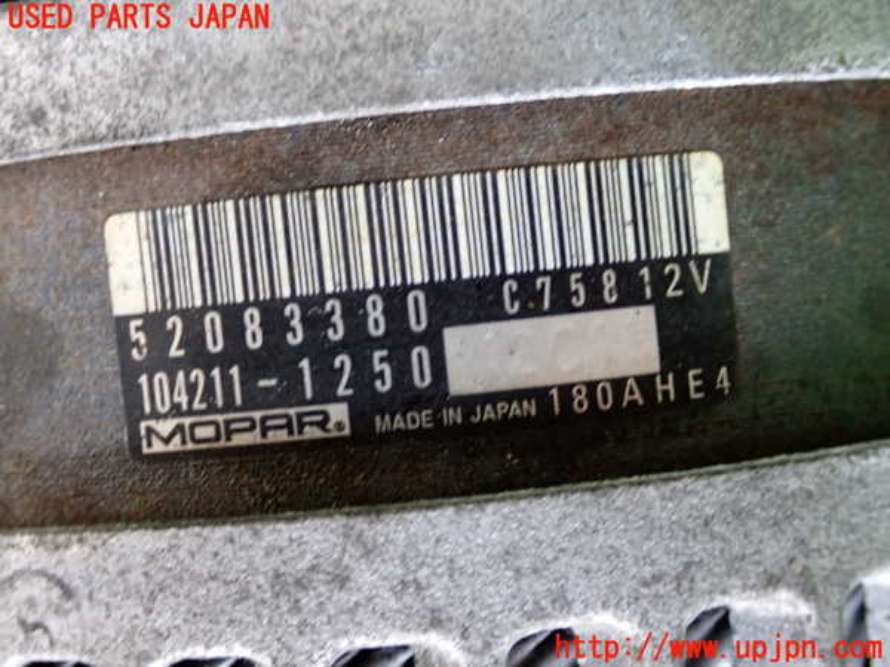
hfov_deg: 38.2
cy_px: 334
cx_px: 445
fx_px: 1286
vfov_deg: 29.1
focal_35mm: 50
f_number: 3.2
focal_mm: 9.01
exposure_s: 1/50
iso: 640
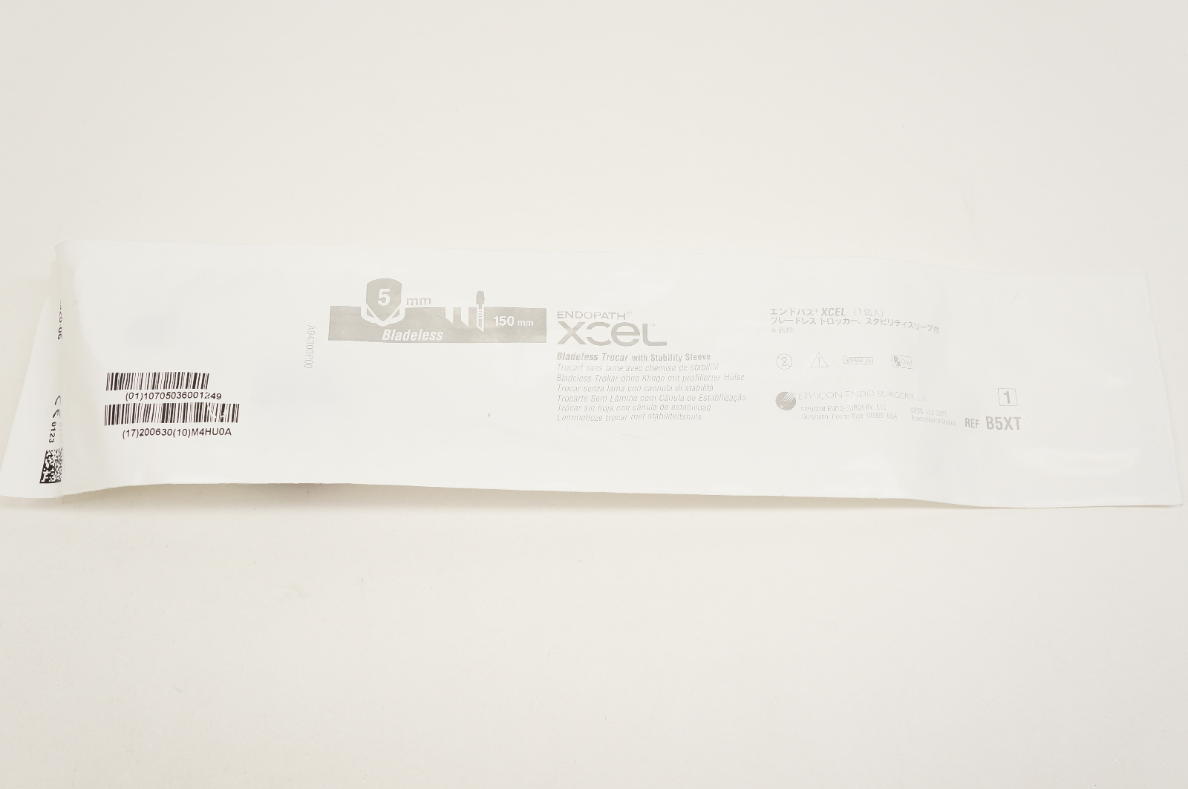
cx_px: 594
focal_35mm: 34
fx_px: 1137
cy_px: 394
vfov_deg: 38.3
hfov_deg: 55.2
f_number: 6.3
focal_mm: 23
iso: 400
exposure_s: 1/80
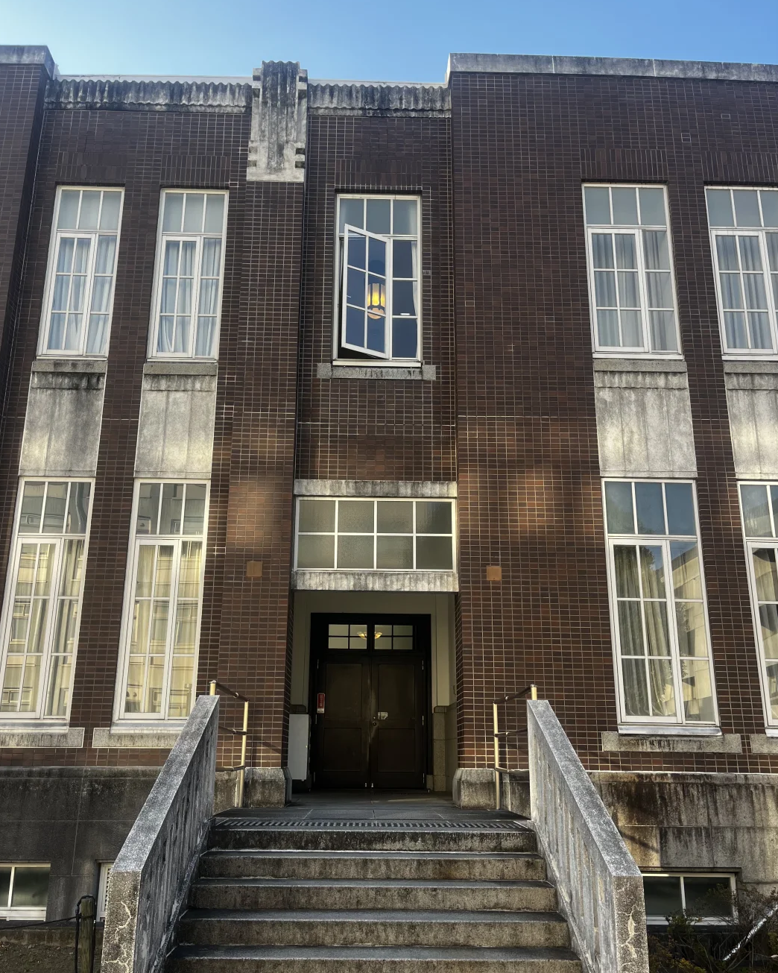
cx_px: 385
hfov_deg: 51.5
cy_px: 527
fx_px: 806
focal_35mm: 28
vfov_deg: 62.1
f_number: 1.6
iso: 50
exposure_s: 1/457
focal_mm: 5.1
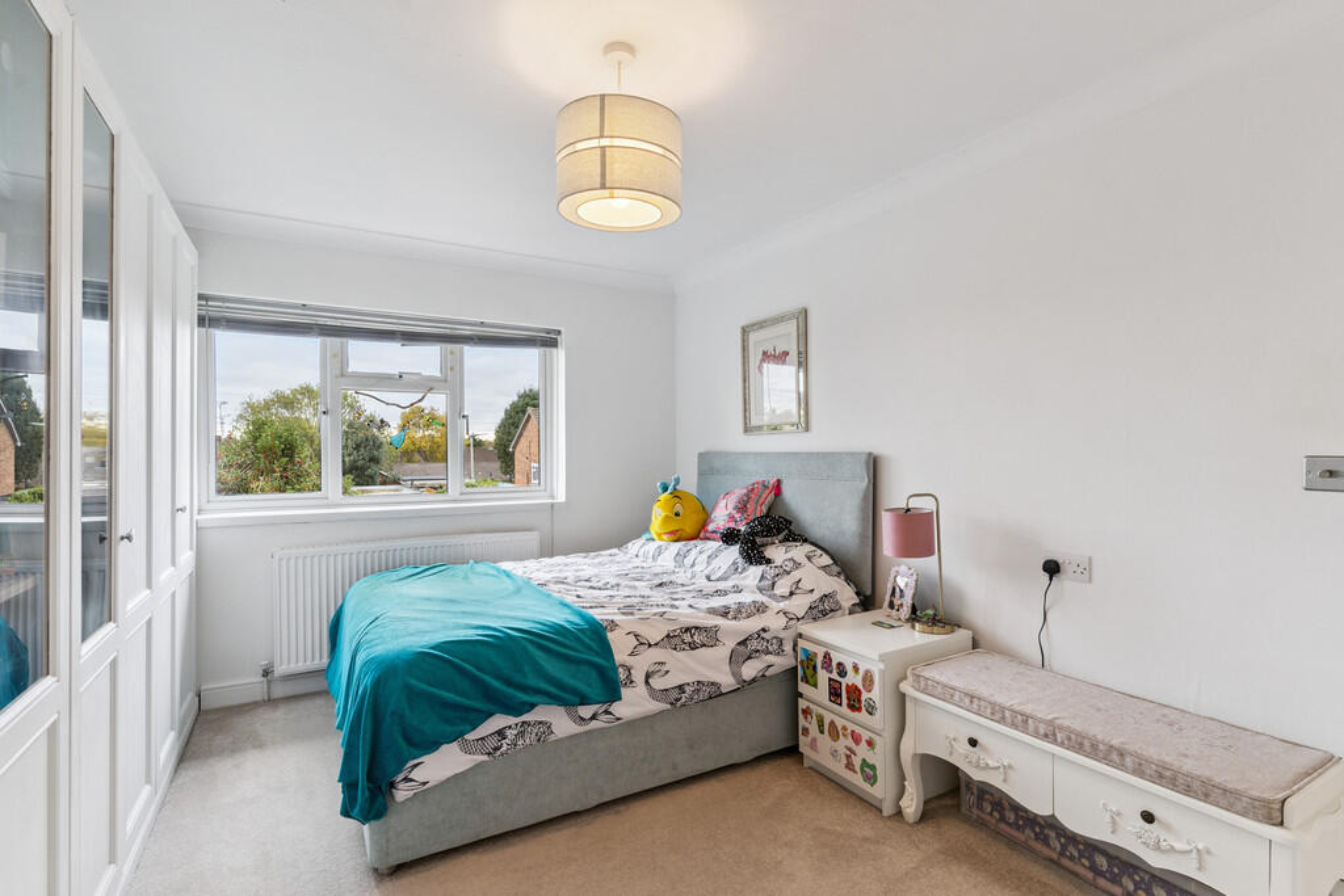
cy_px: 448
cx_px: 672
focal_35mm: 17
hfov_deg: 93.3
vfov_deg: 70.5
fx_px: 635
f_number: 6.3
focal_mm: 17
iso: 800
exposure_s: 1/60
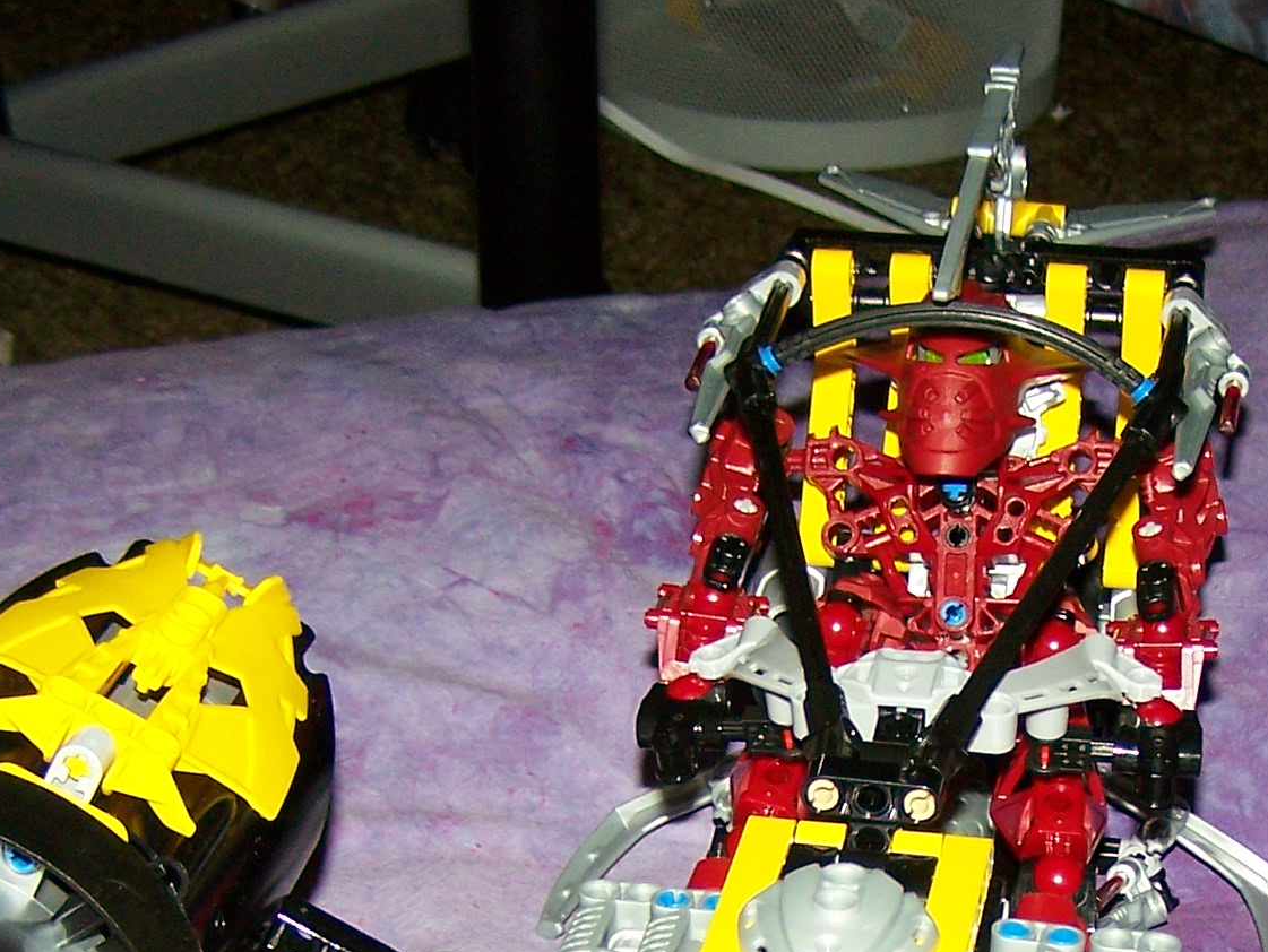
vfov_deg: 15.0
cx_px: 878
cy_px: 1092
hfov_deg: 20.3
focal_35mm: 96
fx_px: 3518
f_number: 2.8
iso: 160
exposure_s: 1/60
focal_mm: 6.3
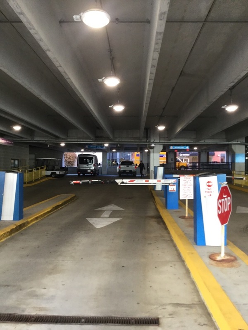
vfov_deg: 58.4
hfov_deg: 45.4
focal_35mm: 31
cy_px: 165
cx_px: 124
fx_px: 296
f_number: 2.4
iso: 40
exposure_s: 1/30
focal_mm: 3.3
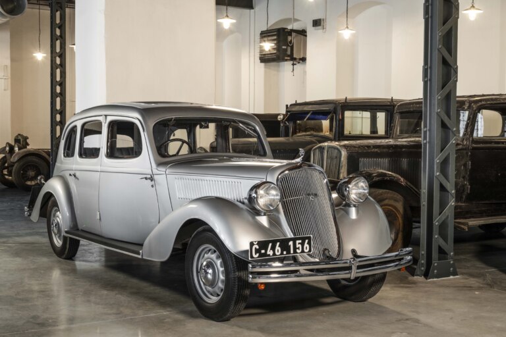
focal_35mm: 54
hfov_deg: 36.9
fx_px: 759
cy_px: 168
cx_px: 253
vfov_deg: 25.1
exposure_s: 2
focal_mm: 54
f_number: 11
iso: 100
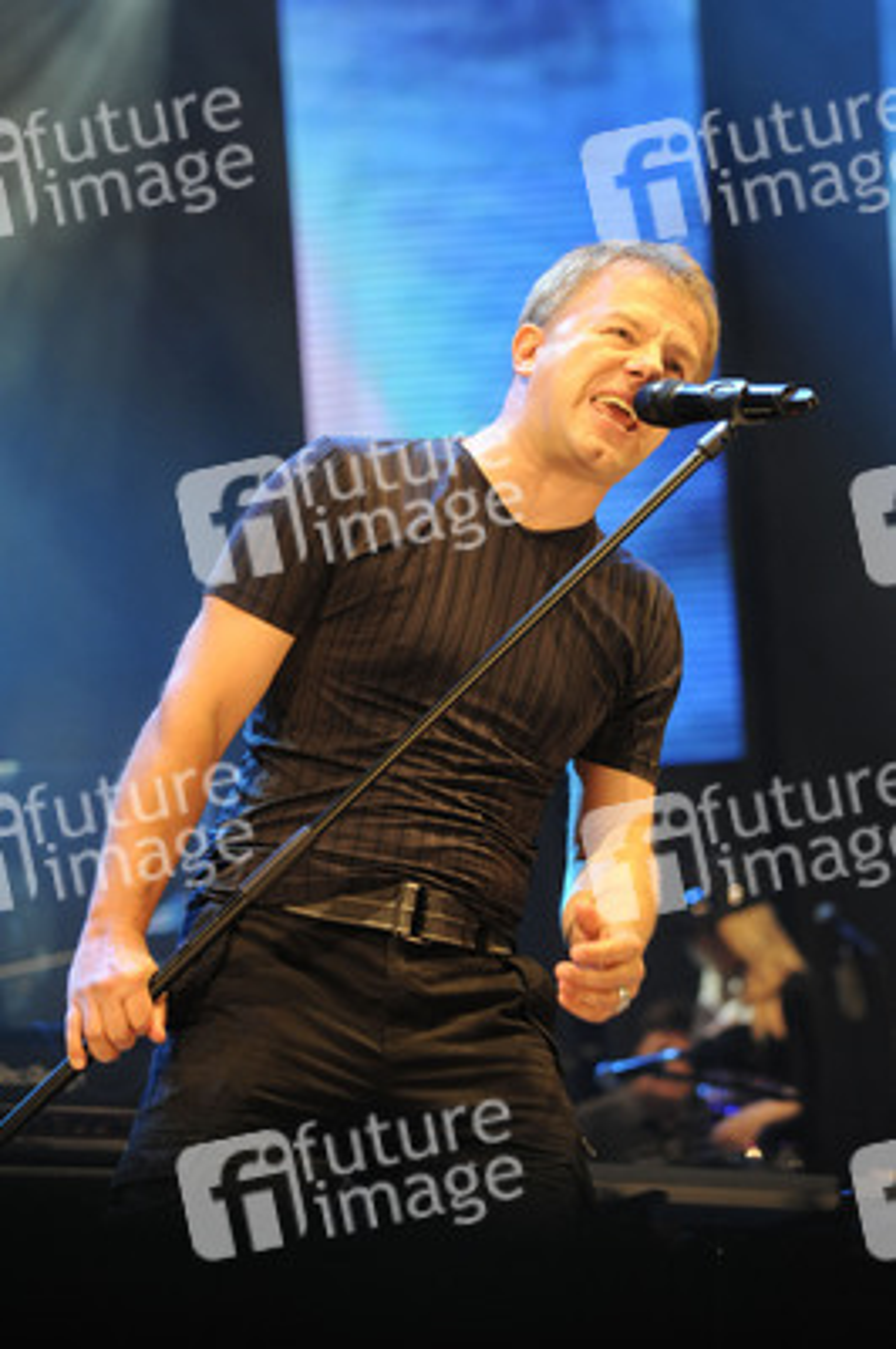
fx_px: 5796
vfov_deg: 13.3
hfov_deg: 8.8
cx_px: 448
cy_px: 674
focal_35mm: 155
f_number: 6.3
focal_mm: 155
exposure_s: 1/200
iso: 3200
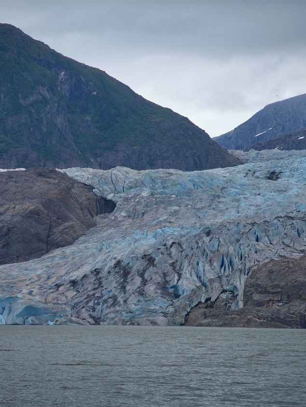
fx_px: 2050
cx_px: 132
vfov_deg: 11.4
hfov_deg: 8.5
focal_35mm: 174
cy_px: 204
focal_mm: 120
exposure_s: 1/250
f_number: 8
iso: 100
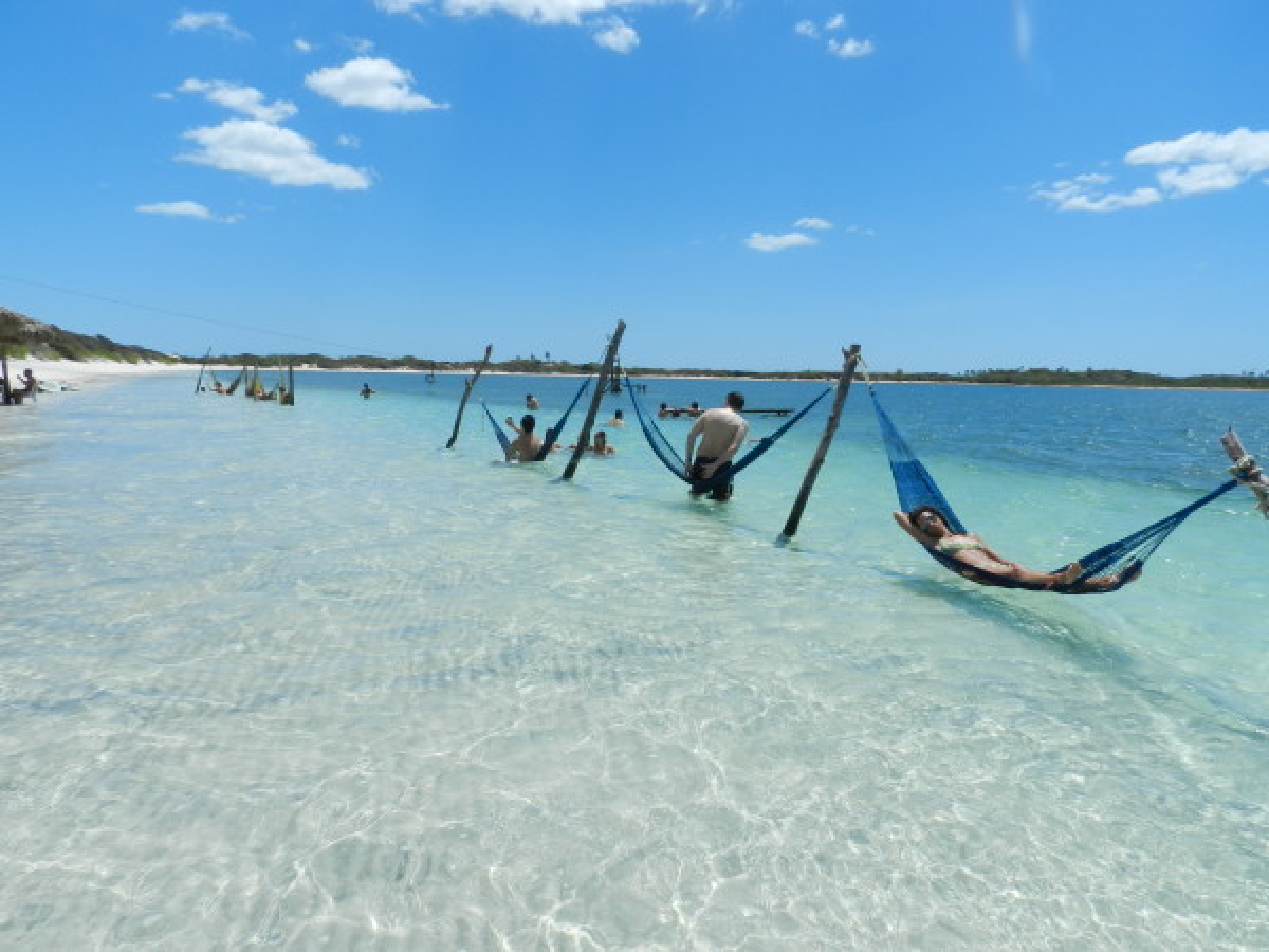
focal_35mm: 23
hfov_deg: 73.9
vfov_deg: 58.9
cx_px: 634
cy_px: 476
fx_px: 843
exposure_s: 1/800
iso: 160
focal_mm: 4
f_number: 5.6
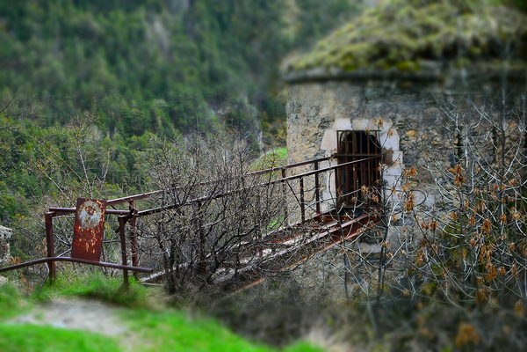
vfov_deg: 25.8
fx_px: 768
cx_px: 264
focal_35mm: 52
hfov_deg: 37.9
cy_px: 176
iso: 100
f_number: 2.8
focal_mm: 35
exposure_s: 1/1000
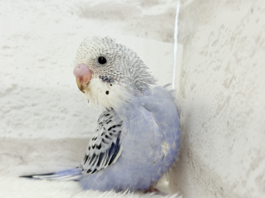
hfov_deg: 36.8
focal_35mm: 52
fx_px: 398
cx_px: 132
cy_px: 99
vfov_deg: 28.0
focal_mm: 5.96
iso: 50
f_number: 1.6
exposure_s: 1/50
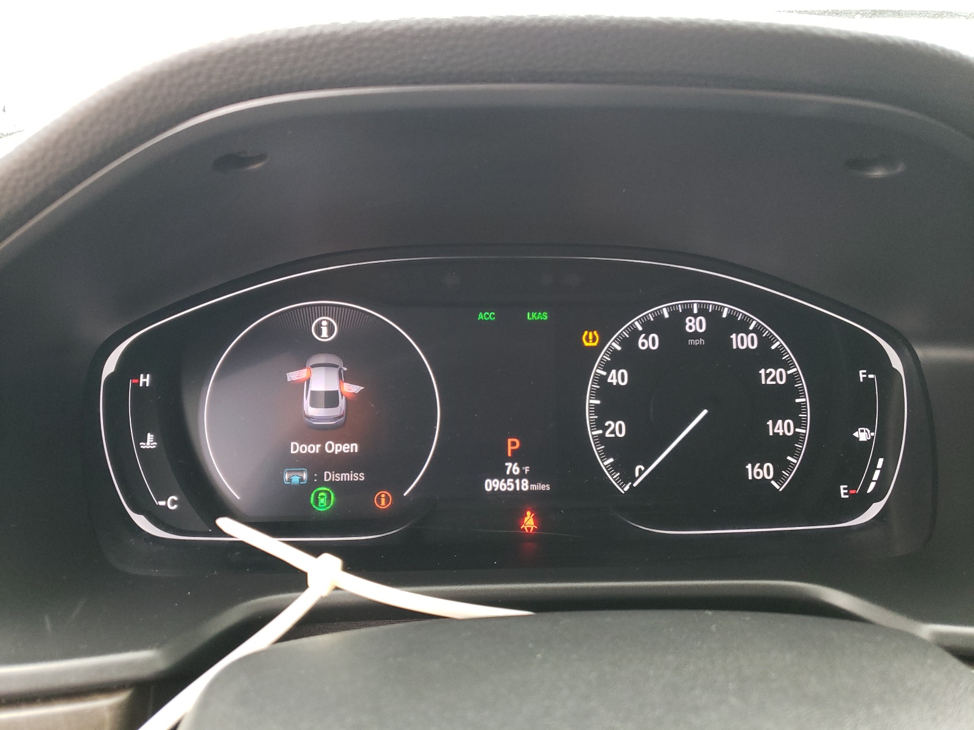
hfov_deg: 67.3
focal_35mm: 26
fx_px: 732
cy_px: 365
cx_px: 487
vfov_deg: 53.1
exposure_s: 1/50
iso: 129
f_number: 1.5
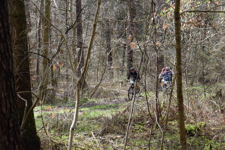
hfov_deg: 23.4
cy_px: 75
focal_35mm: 87
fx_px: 544
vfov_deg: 15.7
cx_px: 112
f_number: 8
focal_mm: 58
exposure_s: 1/2000
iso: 4000
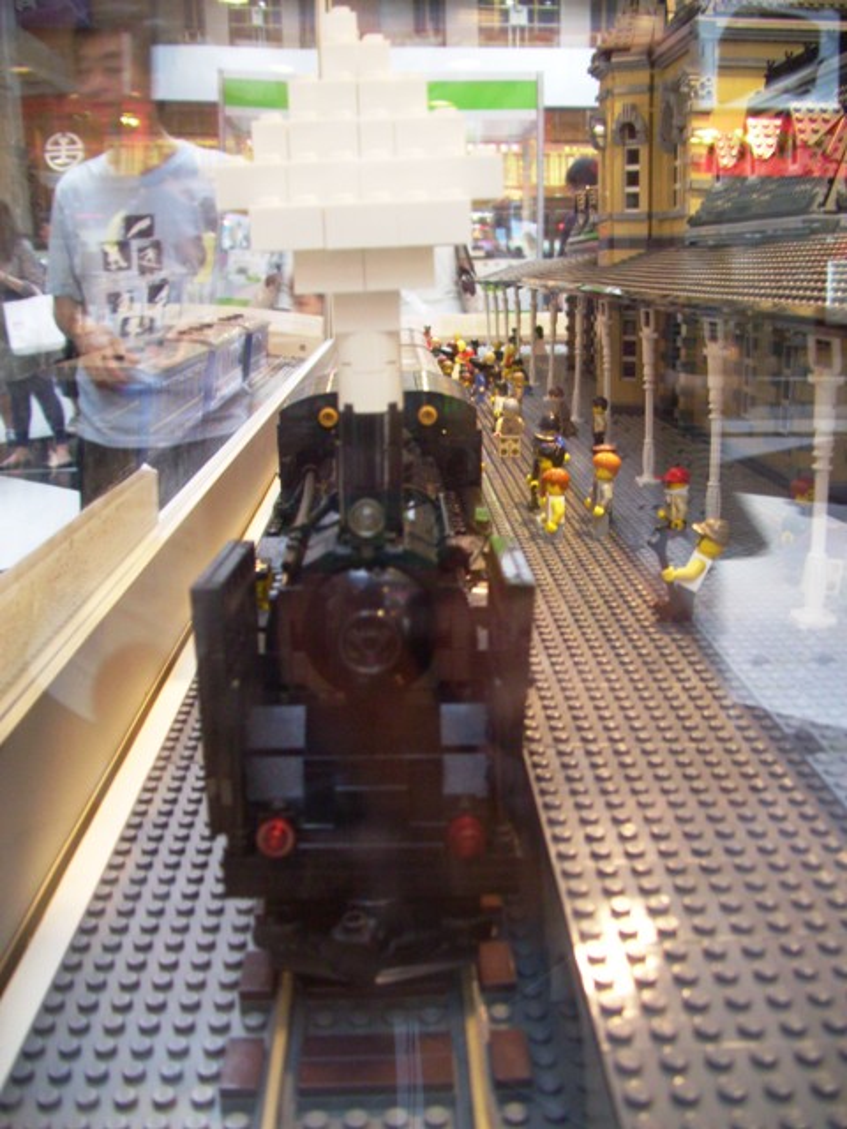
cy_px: 564
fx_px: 1044
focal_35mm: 32
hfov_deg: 44.2
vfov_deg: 56.8
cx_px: 424
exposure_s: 1/13
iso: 160
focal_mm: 5.7
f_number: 2.9
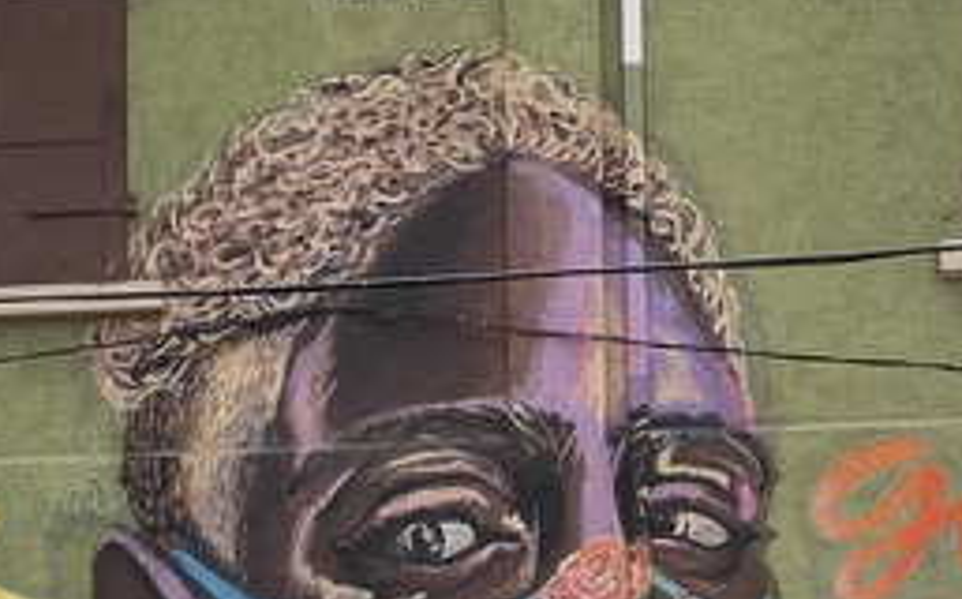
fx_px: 2881
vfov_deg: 11.7
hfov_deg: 19.0
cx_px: 517
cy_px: 640
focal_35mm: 110
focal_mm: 4.25
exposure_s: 1/1536
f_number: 1.8
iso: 25
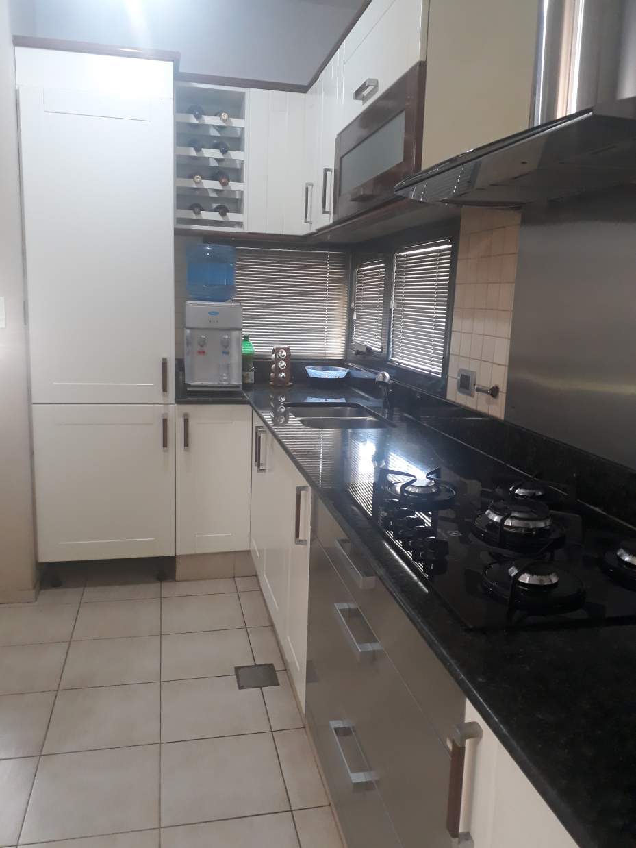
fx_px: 661
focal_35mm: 27
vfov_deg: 65.3
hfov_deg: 51.4
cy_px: 424
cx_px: 318
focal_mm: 3.6
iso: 160
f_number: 1.9
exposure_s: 1/25
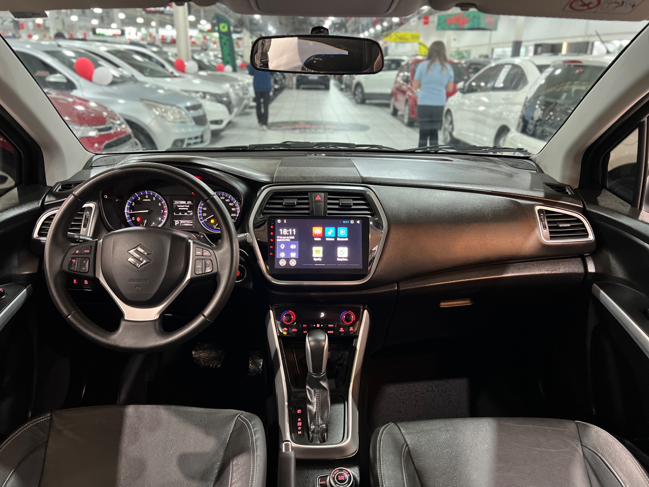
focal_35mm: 26
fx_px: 487
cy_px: 244
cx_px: 324
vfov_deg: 53.1
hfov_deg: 67.3
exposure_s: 1/40
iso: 500
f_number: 1.5
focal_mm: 5.7
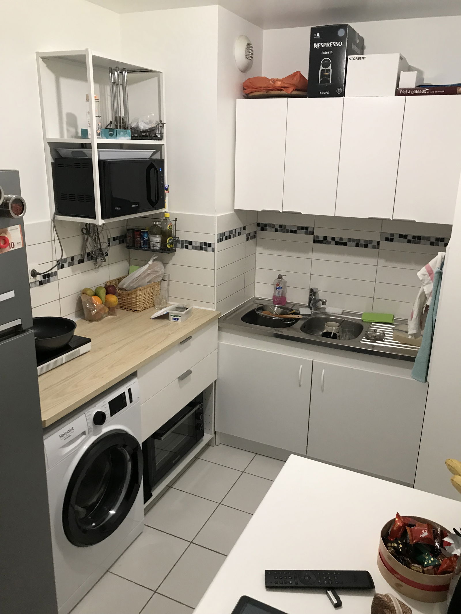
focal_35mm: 28
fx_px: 497
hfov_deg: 49.7
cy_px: 307
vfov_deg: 63.4
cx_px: 230
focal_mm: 3.99
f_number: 1.8
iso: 40
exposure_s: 1/17
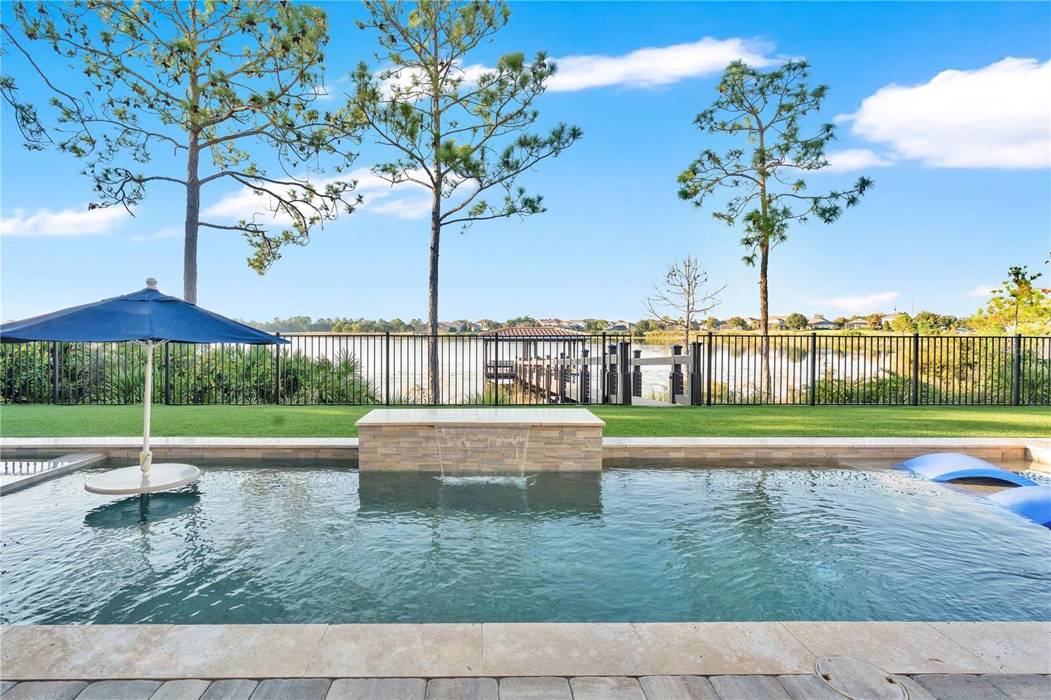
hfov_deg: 96.7
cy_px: 350
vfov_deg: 73.7
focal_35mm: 16
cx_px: 526
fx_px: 467
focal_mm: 16
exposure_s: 1/125
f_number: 8
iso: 100
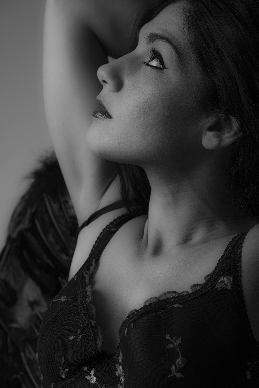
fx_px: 1295
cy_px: 194
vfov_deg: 17.1
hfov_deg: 11.4
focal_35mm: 120
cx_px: 130
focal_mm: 120
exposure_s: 1/100
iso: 125
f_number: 7.1
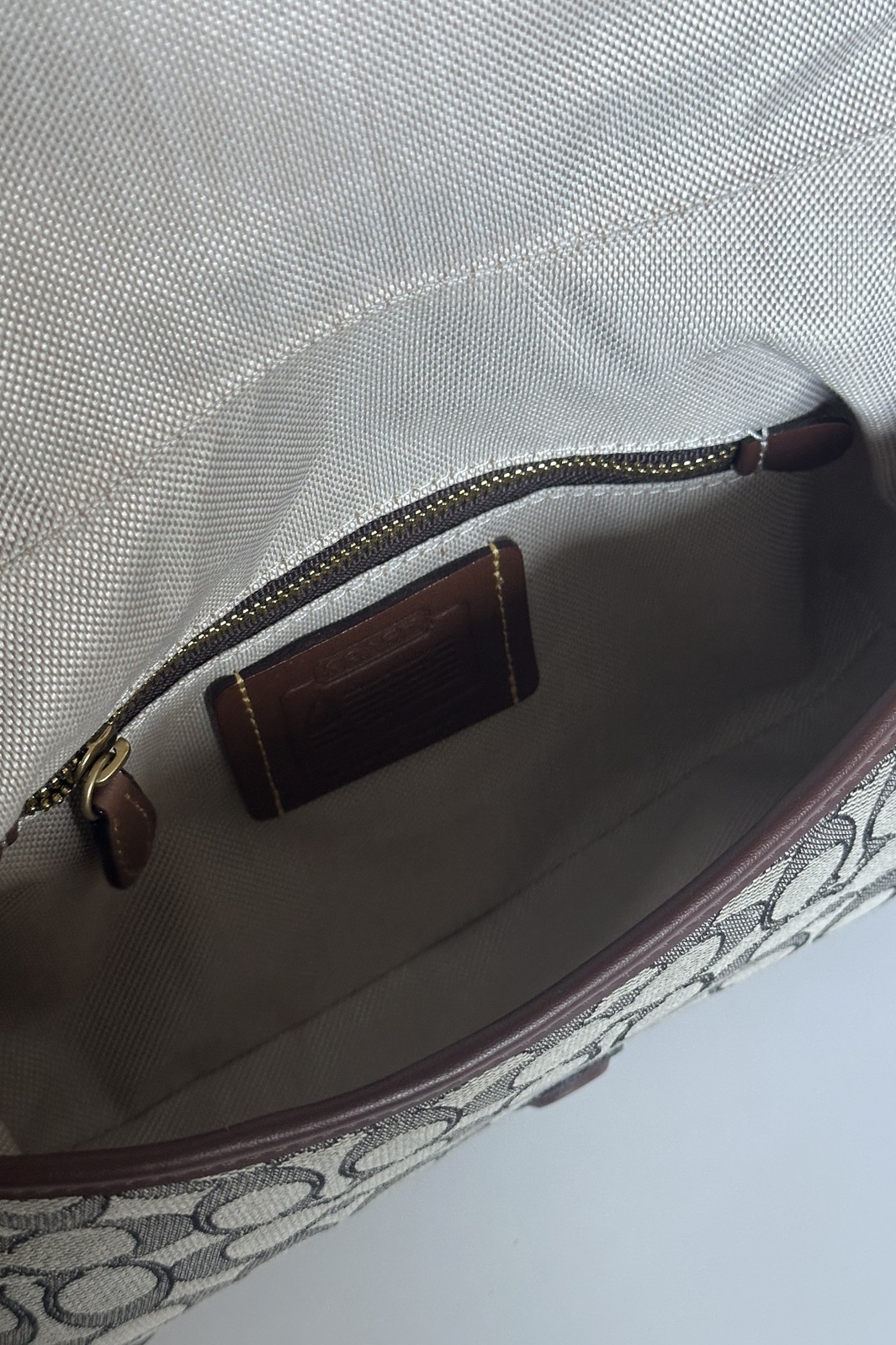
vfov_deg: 39.6
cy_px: 672
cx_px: 474
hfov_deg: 27.0
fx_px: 1867
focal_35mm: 50
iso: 250
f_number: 1.78
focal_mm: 6.86
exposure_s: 1/60
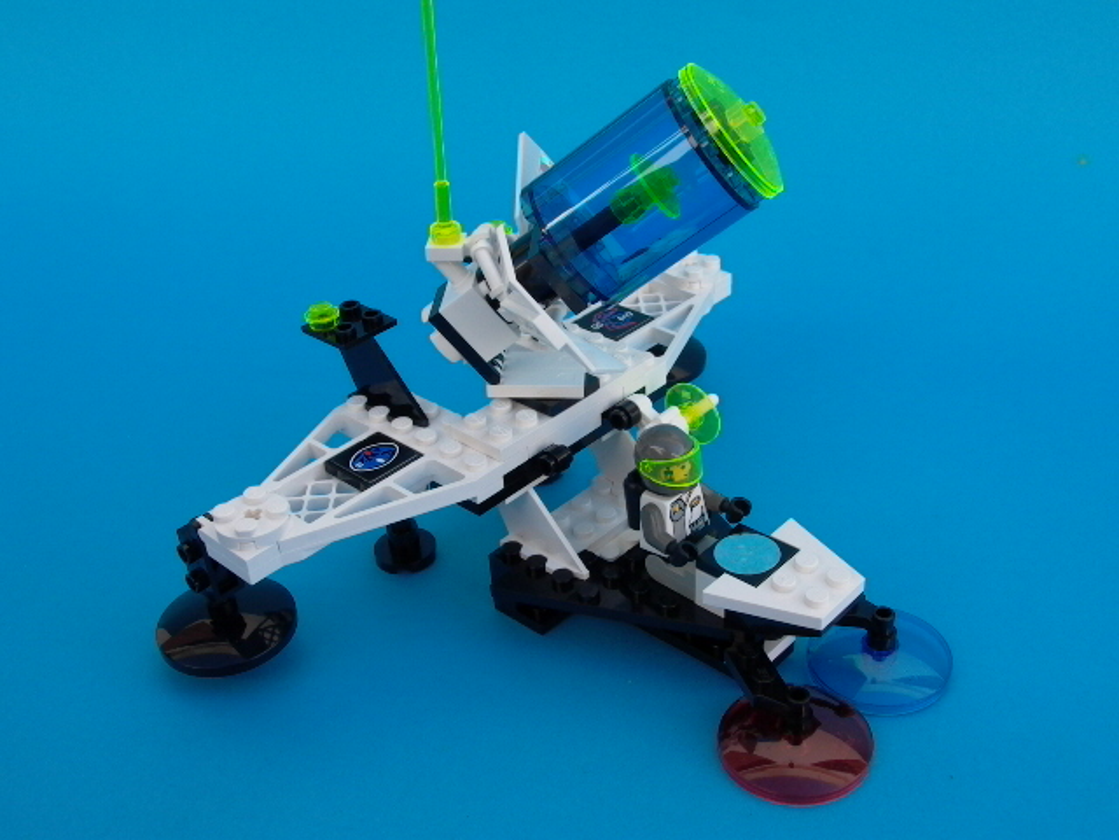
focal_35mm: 38
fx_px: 1228
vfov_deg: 37.7
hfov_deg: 49.0
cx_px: 560
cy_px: 420
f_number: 4.2
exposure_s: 1/186
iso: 100
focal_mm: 8.19
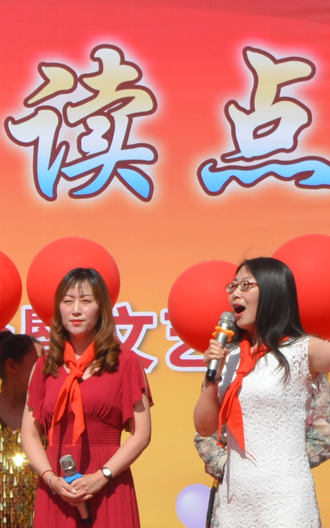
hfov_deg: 4.6
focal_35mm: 285
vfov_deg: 7.3
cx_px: -276
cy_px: 568
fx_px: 4100
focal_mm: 32
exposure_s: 1/320
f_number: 9
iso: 100
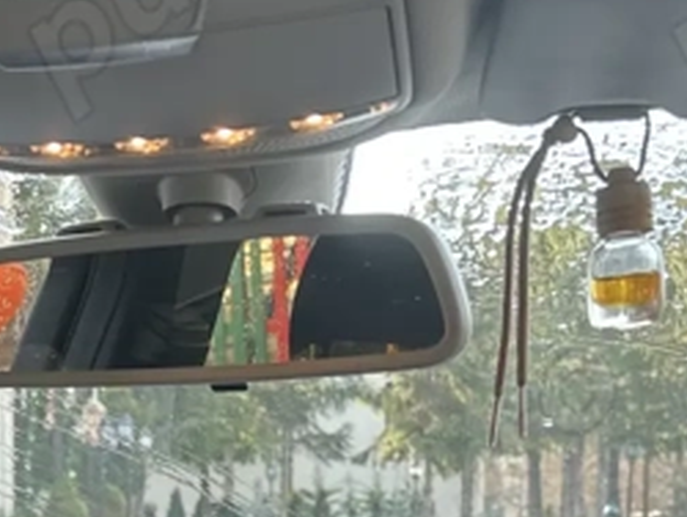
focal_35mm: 96
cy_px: 616
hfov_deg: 19.8
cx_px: -3
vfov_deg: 14.9
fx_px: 1907
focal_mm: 6.86
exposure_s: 1/121
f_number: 1.78
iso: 64
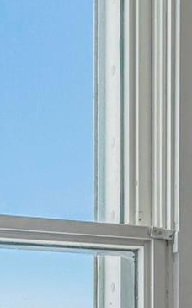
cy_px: 339
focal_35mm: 67
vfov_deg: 27.9
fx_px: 561
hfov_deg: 19.4
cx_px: 70
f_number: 7.1
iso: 320
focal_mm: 10
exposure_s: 1/2000
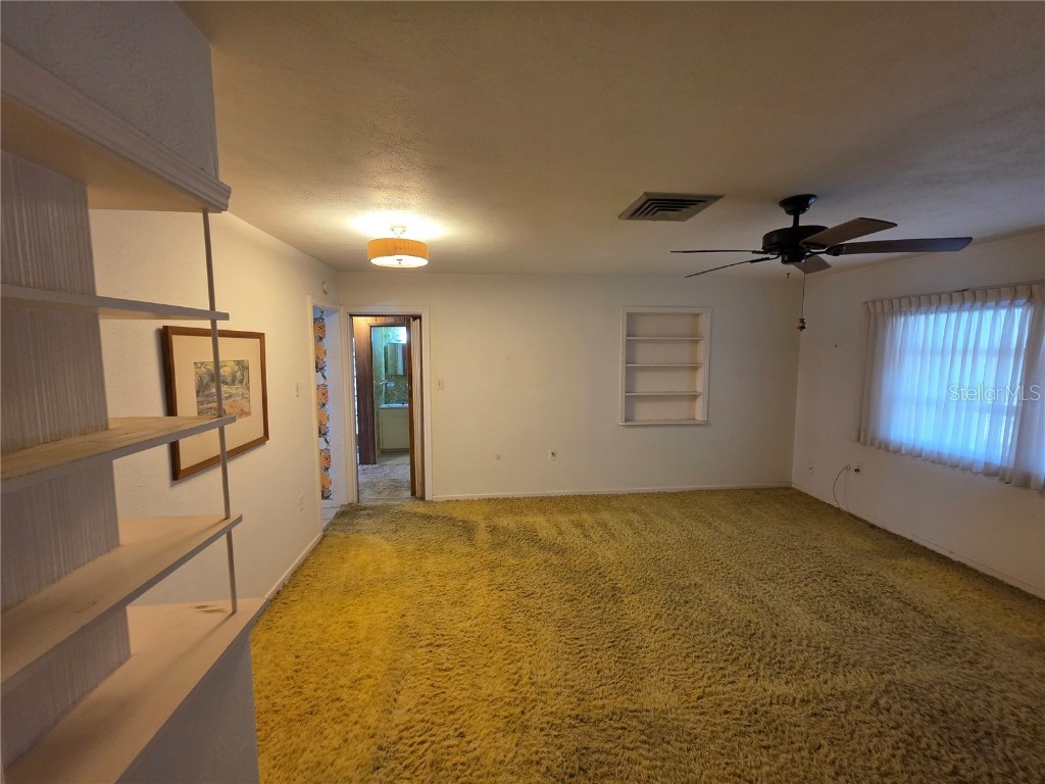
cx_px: 522
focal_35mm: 13
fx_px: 392
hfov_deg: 106.2
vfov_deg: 89.9
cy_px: 392
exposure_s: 1/60
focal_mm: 2.2
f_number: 1.9
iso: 200
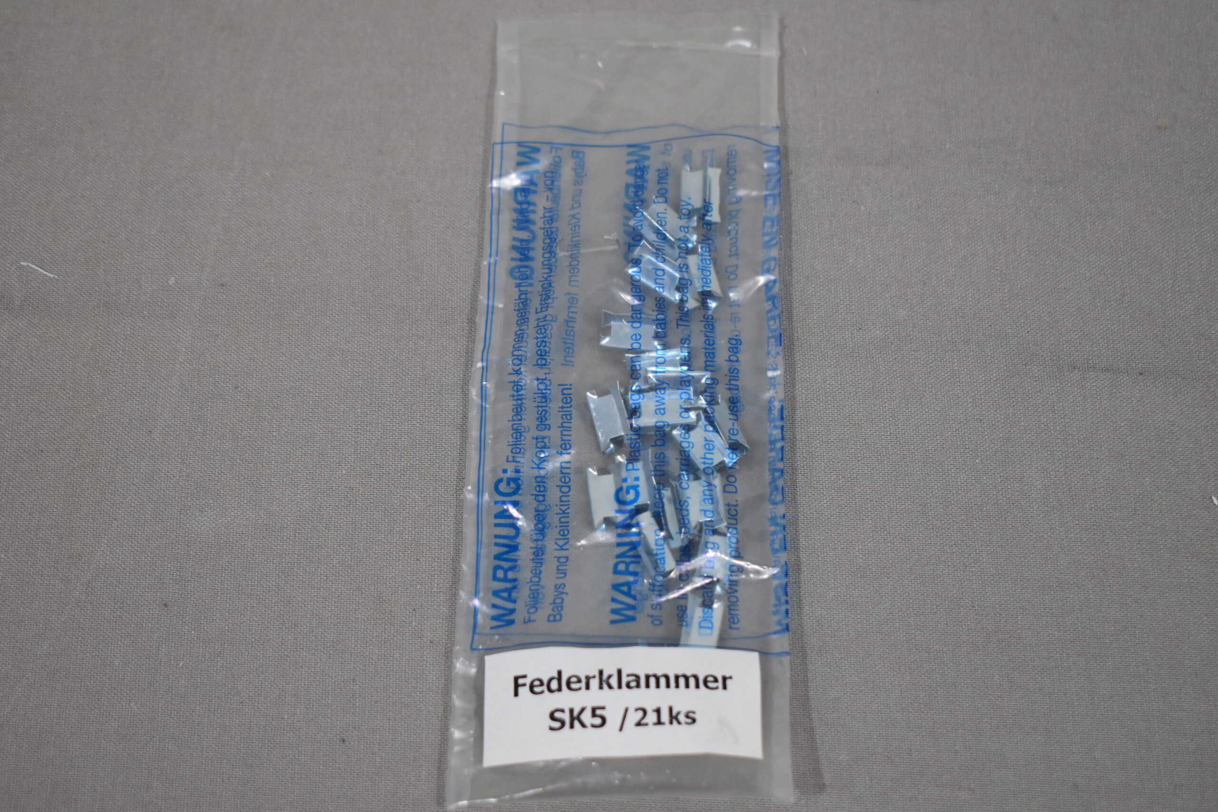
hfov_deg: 31.9
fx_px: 2131
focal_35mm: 63
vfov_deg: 21.6
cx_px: 609
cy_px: 406
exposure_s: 1/250
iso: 800
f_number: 5
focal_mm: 42
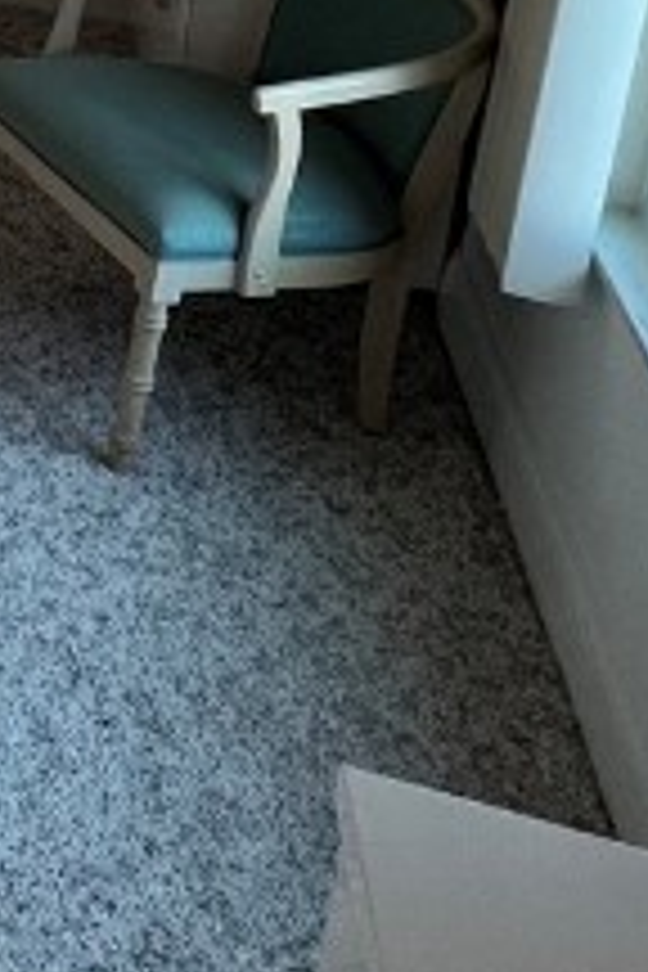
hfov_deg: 15.9
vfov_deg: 26.6
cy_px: -292
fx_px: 1728
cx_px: -702
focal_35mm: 64
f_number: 1.8
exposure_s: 1/120
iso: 160
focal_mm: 1.57
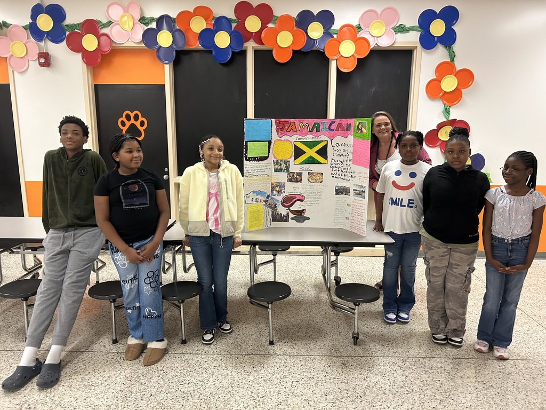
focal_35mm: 26
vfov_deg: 53.1
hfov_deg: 67.3
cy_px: 205
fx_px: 410
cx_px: 273
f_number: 1.5
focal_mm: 5.7
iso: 320
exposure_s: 1/60
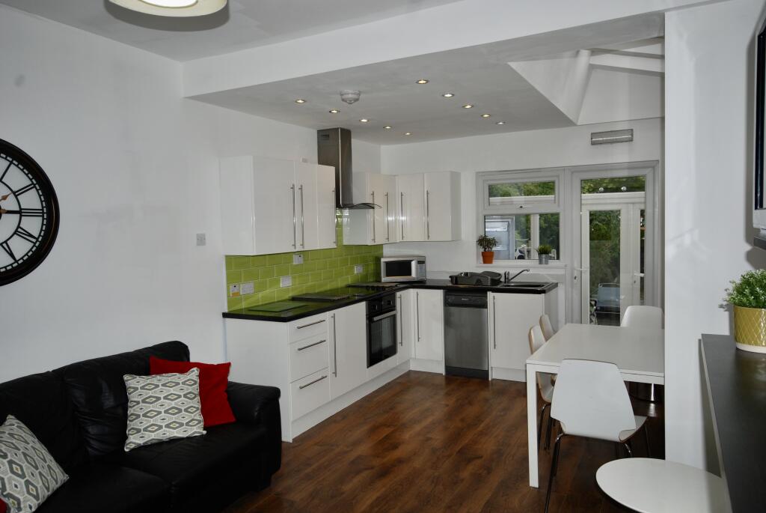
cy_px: 256
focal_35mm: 27
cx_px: 383
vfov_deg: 48.0
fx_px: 575
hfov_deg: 67.3
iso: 200
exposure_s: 1/60
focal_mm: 18
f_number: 5.6
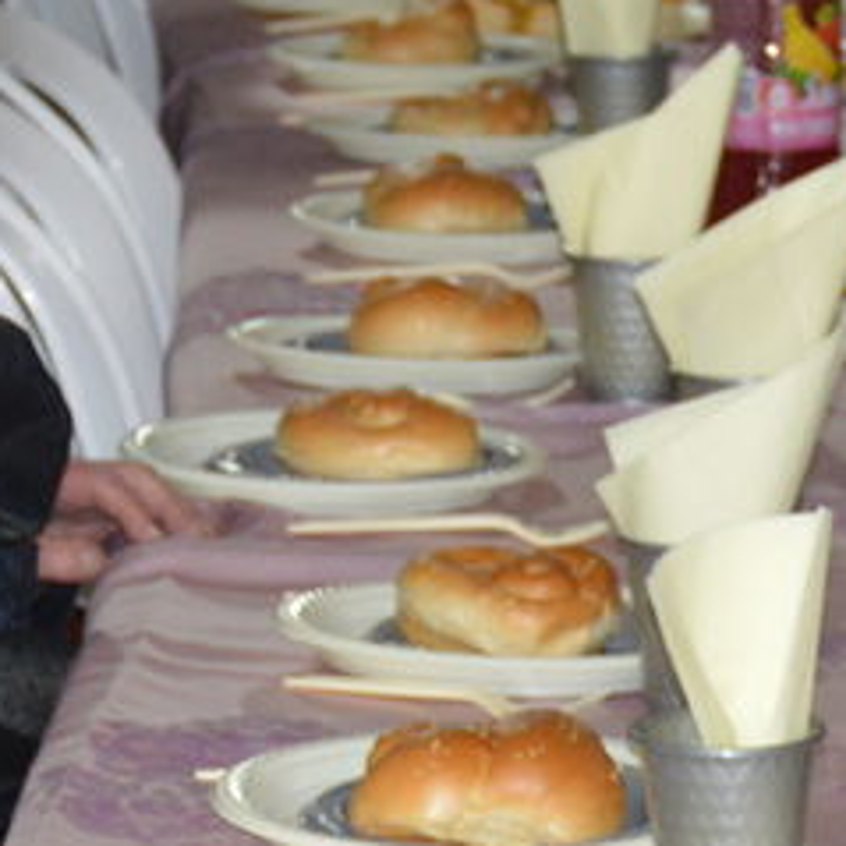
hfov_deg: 5.9
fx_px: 8240
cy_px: -145
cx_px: 421
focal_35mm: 298
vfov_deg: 5.8
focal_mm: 40
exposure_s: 1/60
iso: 500
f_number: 4.5
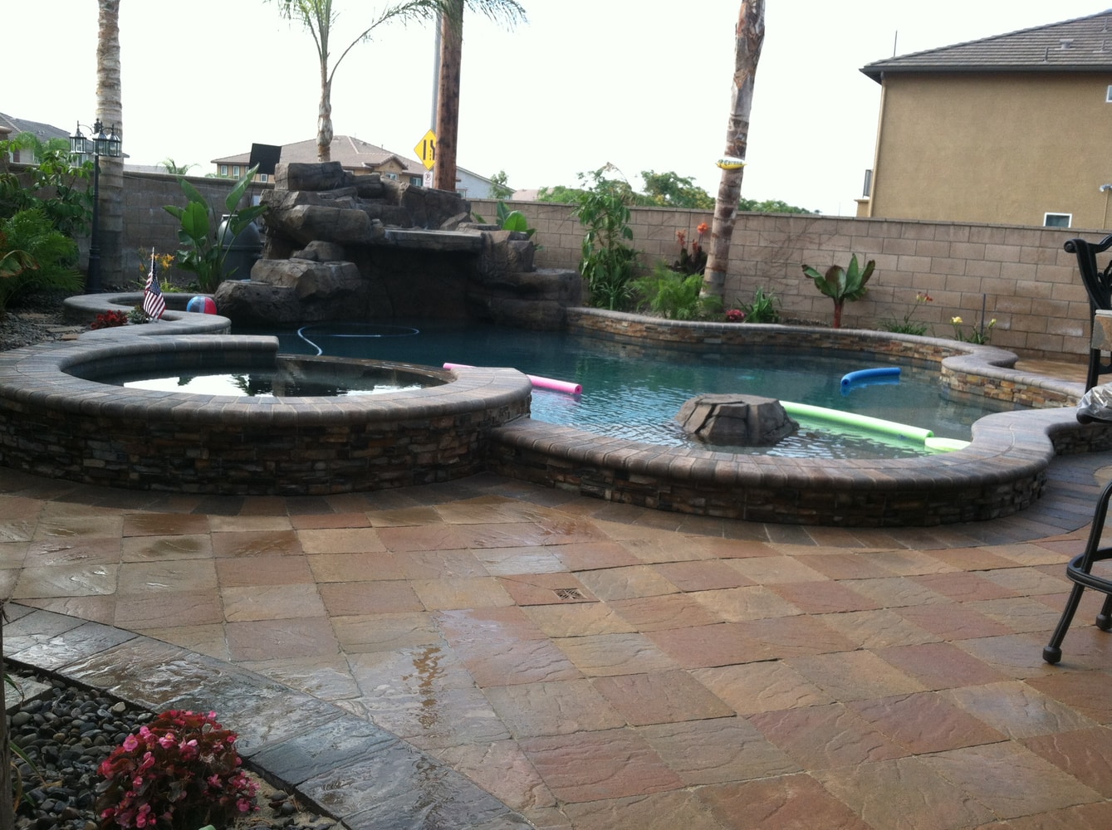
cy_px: 415
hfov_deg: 52.7
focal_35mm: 35
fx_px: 1123
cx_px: 556
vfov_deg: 40.6
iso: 80
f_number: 2.8
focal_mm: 3.85
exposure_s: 1/280
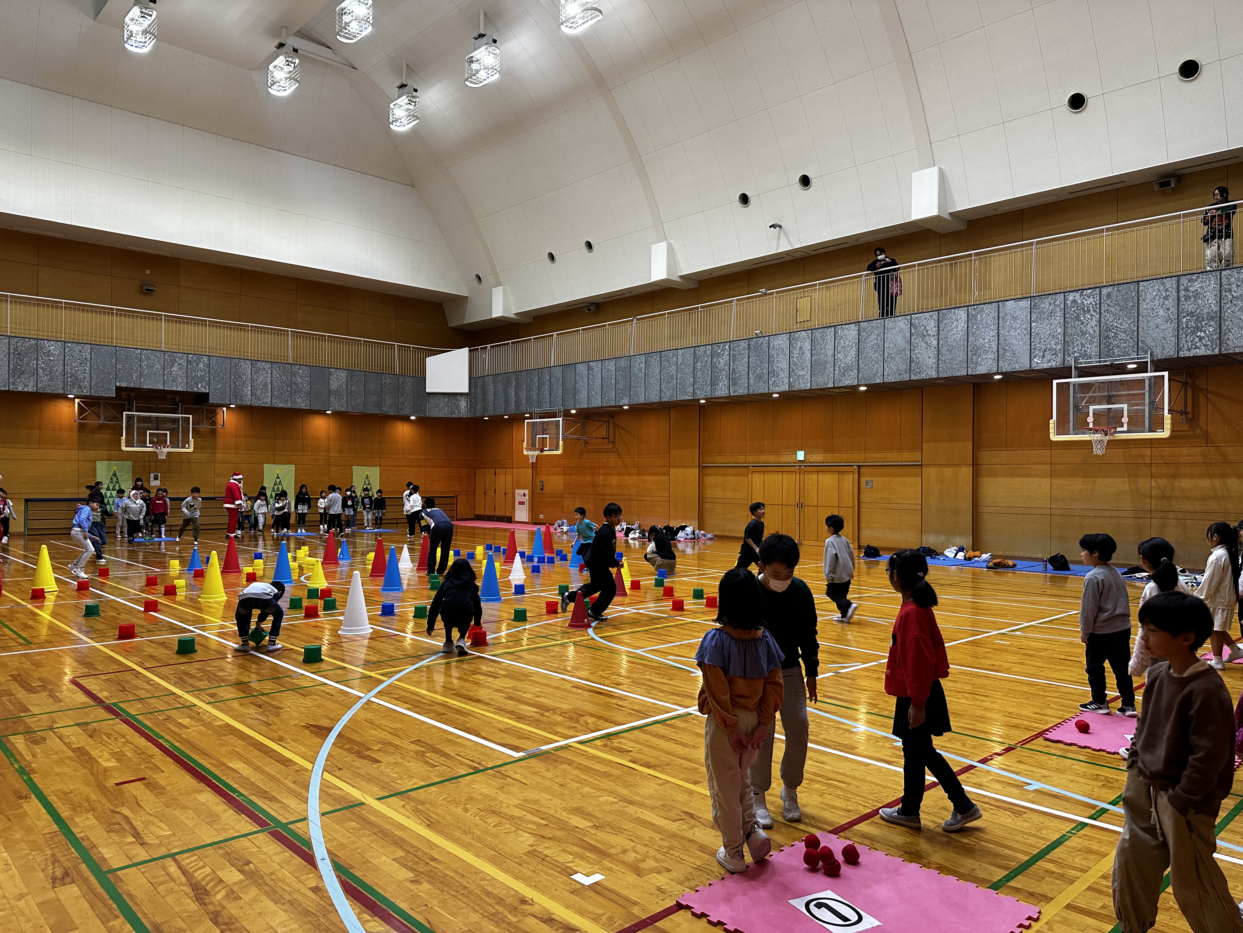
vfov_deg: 56.8
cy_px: 466
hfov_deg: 71.6
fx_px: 862
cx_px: 622
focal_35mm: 24
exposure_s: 1/120
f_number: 1.78
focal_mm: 6.86
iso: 200
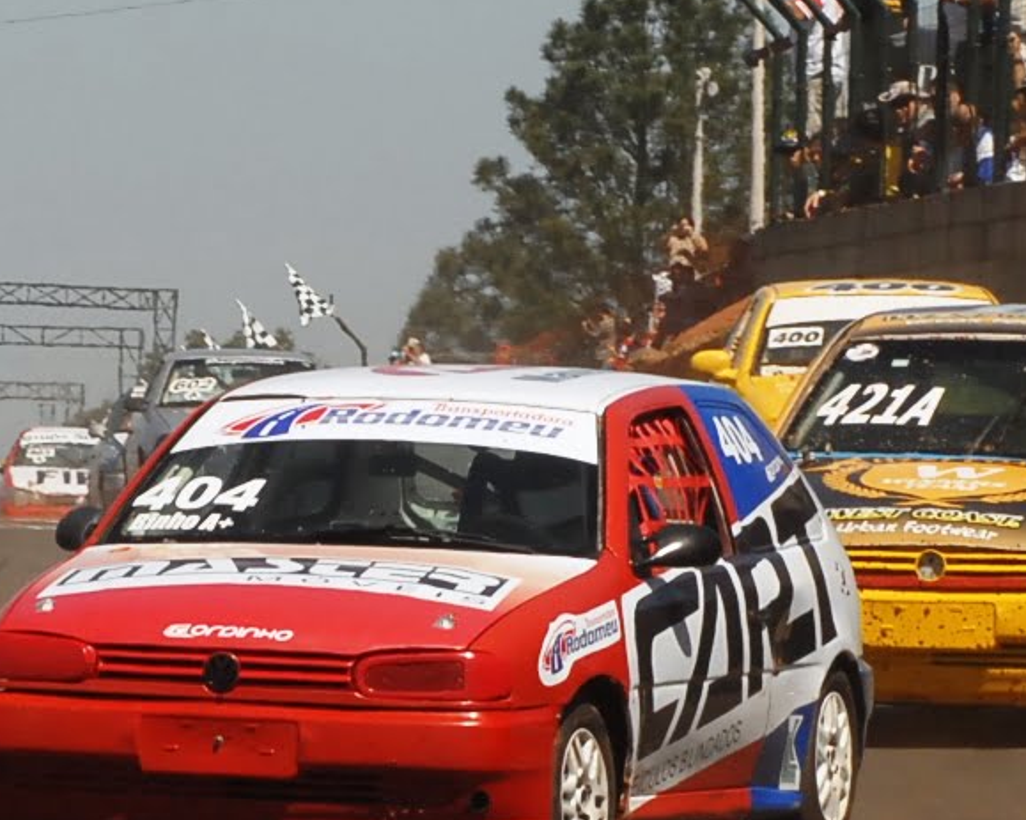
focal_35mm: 348
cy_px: 313
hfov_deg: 5.6
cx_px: 890
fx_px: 10565
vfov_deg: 4.4
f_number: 14
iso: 400
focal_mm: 130
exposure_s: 1/750
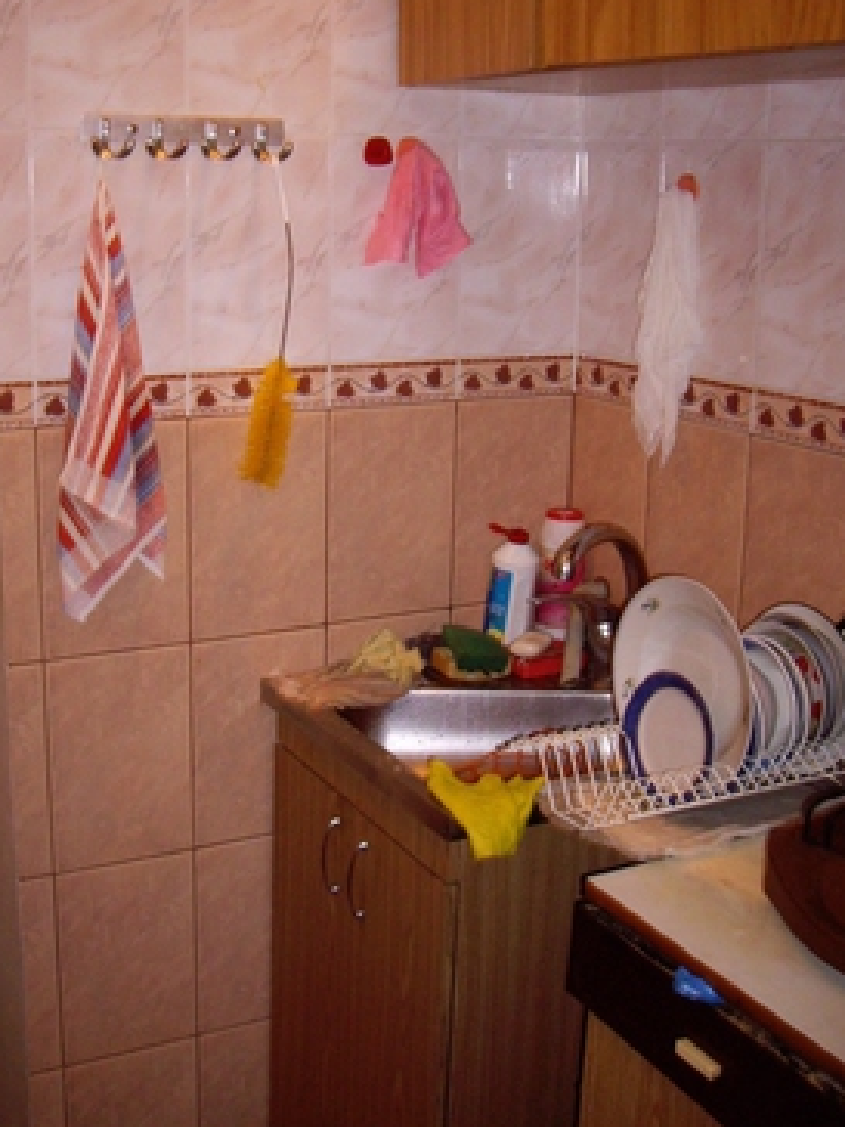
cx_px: 362
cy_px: 526
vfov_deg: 40.4
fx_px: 1530
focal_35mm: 47
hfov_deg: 30.8
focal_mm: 6.2
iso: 200
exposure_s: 1/40
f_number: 2.7
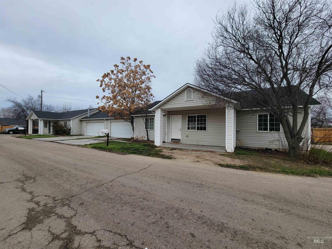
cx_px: 166
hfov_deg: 106.2
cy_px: 124
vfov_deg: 89.9
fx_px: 125
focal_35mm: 13
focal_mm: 2.2
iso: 50
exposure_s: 1/446
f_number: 2.2
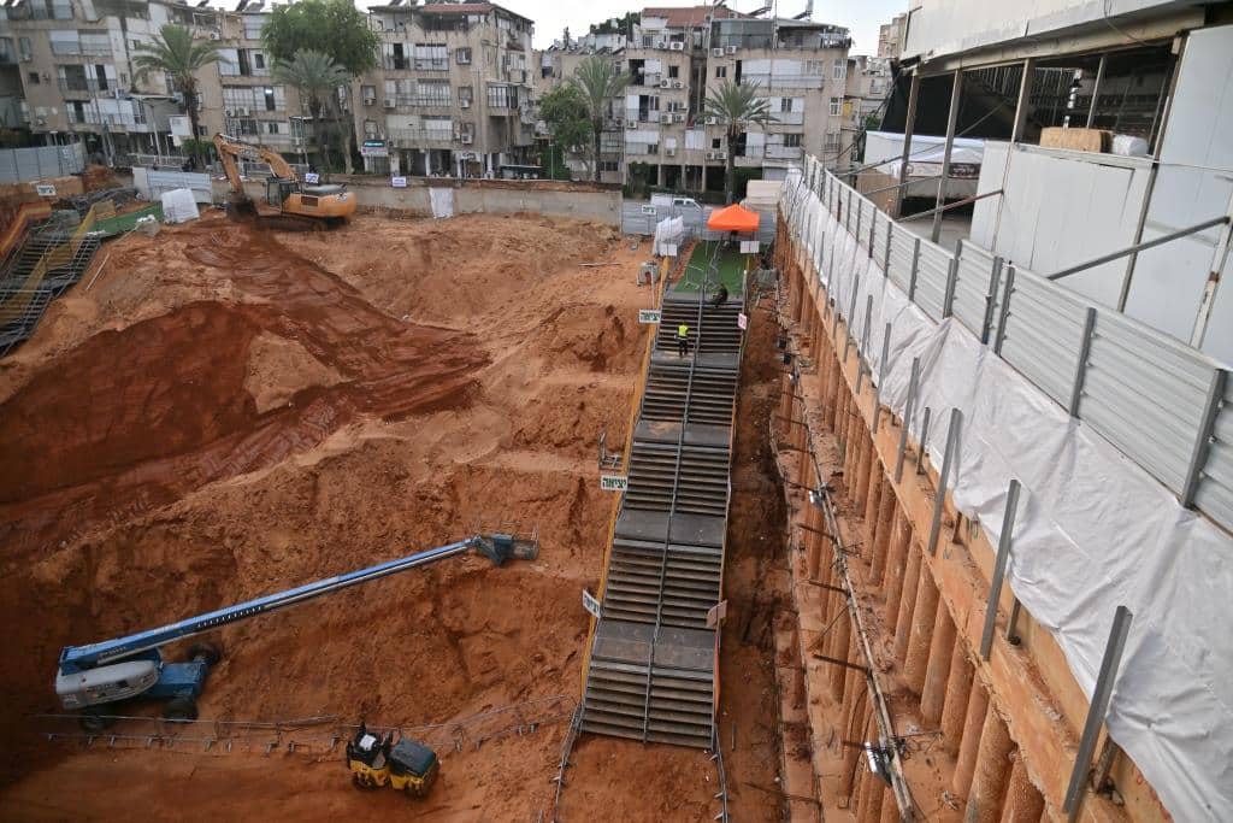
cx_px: 616
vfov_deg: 53.1
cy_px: 412
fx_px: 822
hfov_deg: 73.7
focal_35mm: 24
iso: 400
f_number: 4
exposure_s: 1/4000
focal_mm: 24
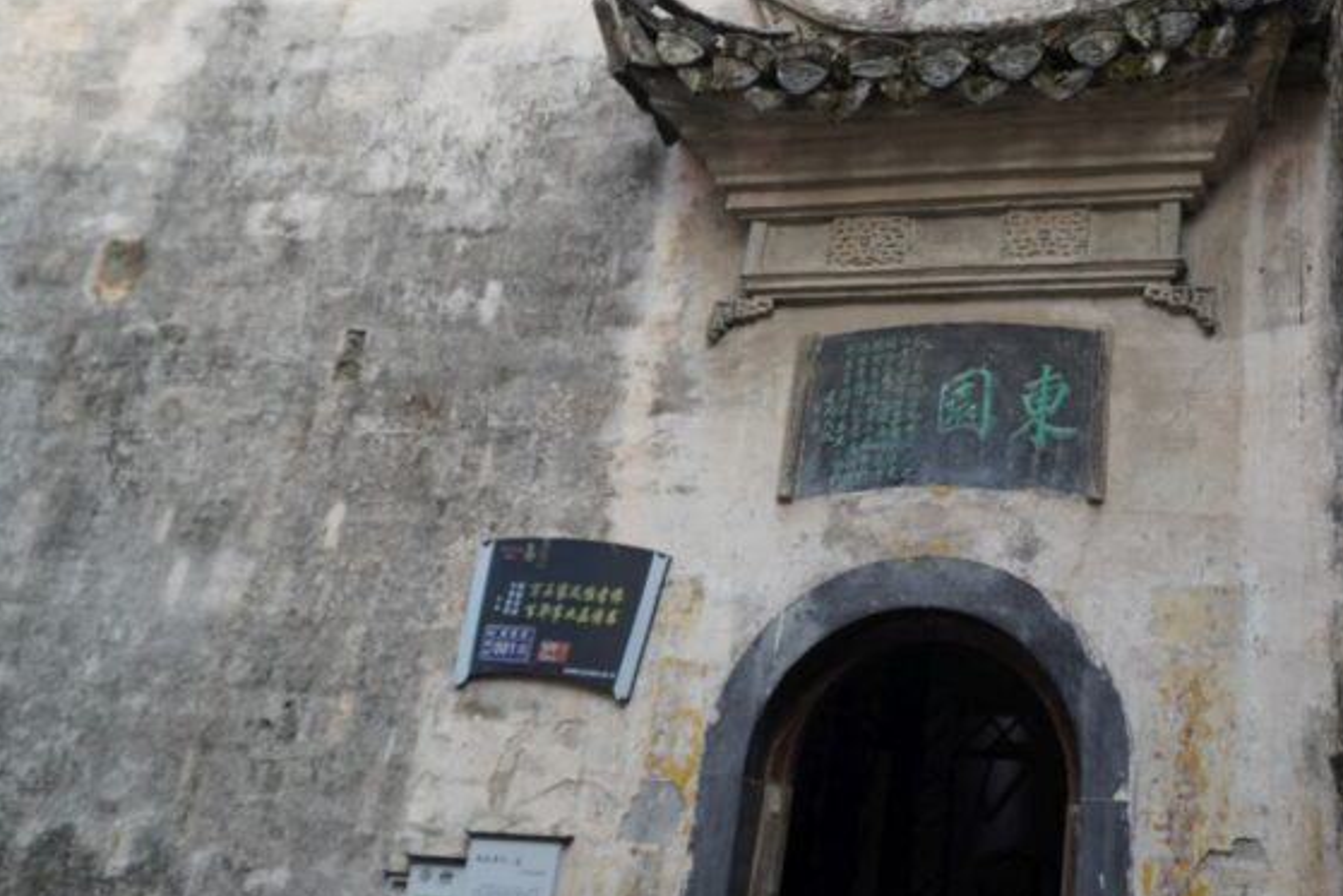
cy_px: 153
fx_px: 1642
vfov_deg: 29.7
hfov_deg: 43.2
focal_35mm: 44
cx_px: 997
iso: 100
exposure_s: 1/125
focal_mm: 16
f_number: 4.5
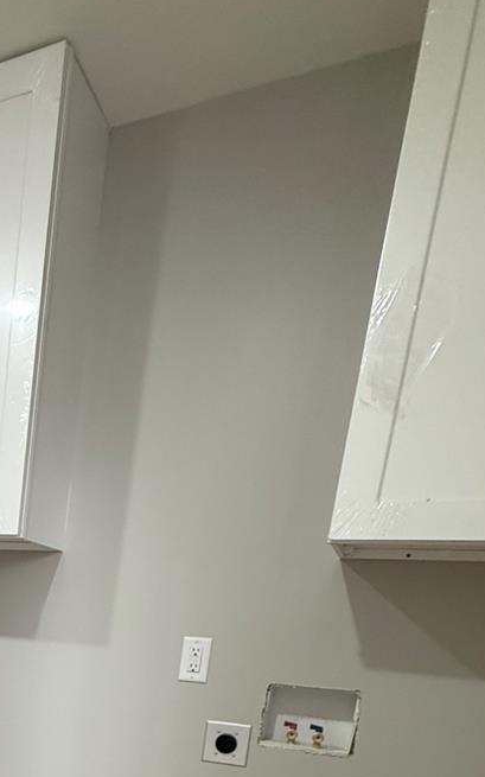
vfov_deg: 47.0
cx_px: -63
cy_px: 781
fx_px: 720
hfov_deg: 32.3
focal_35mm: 34
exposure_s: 1/120
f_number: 2.2
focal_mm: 2.22
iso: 200
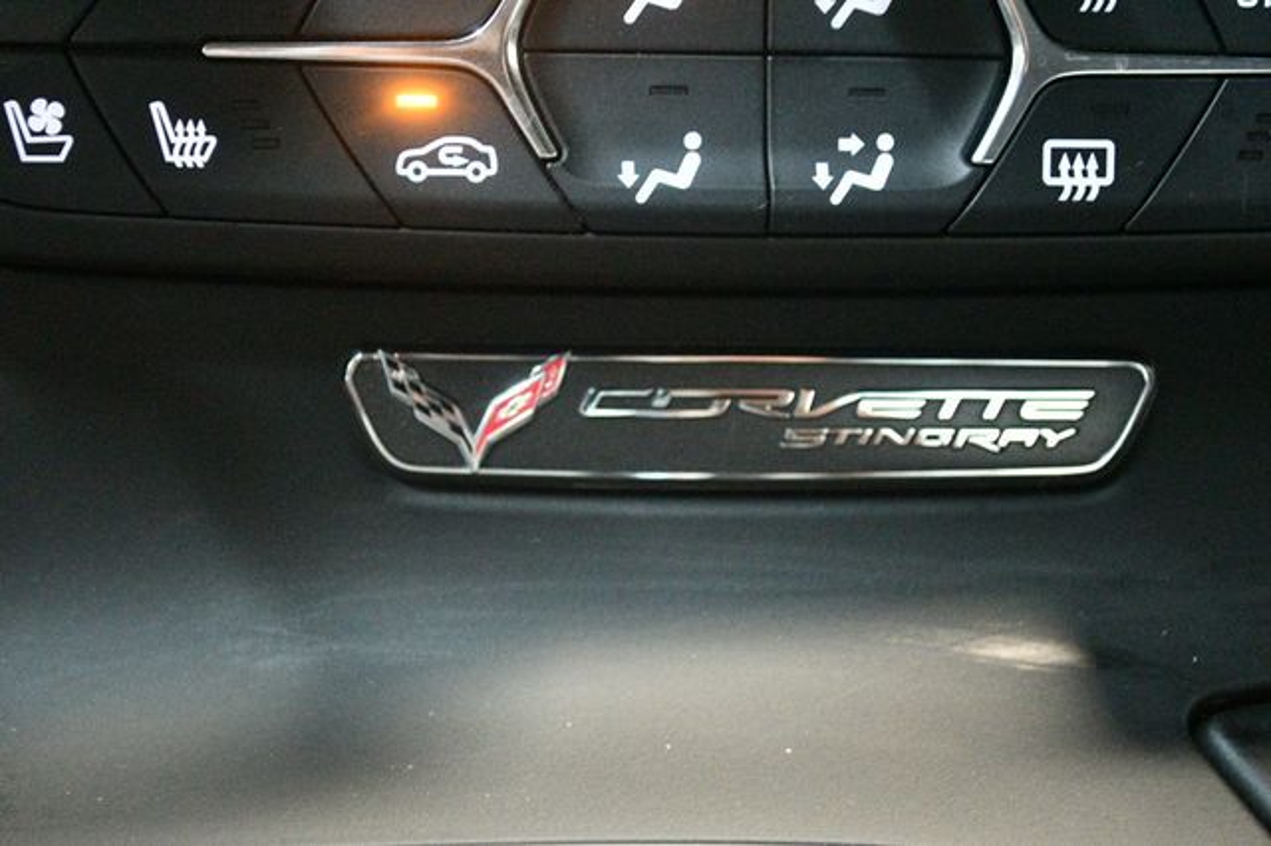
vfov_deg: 22.6
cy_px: 423
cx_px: 636
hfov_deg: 33.4
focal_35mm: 60
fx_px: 2117
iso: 12800
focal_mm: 40
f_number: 5.3
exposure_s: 1/30
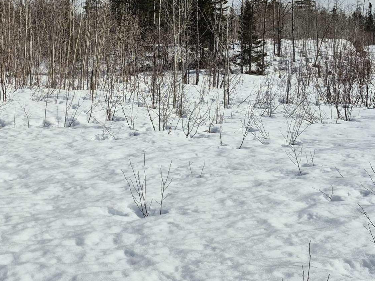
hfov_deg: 29.8
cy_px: 25
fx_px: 682
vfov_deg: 22.7
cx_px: 61
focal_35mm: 63
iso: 25
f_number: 1.8
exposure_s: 1/3368
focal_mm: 5.4
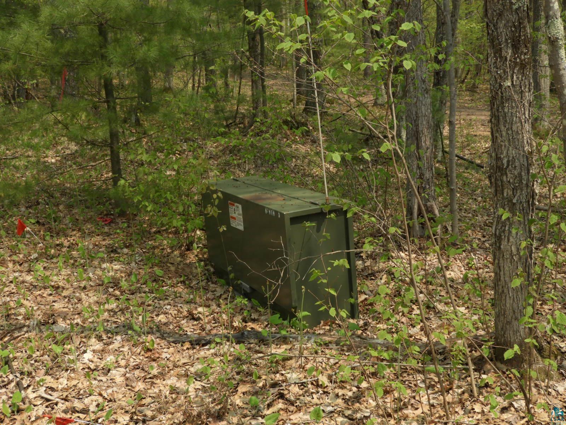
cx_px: 283
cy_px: 212
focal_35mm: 45
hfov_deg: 42.1
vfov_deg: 32.2
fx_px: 736
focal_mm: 8.1
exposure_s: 1/640
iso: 100
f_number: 4
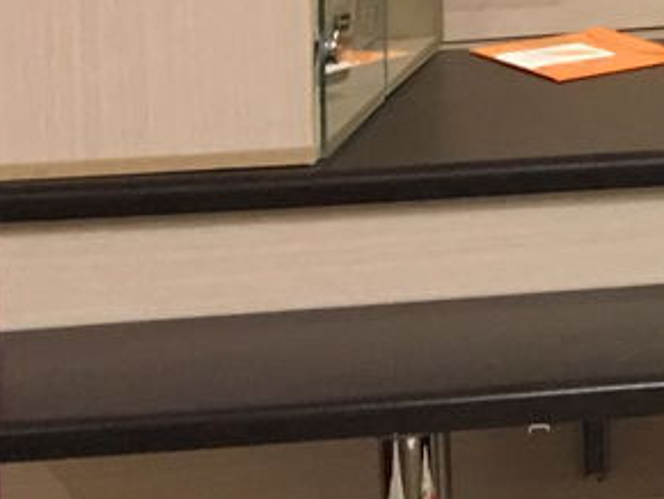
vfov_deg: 8.6
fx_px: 3072
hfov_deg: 10.7
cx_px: 1532
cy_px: -593
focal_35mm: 160
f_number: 2.2
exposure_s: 1/10
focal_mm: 4.15
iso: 80
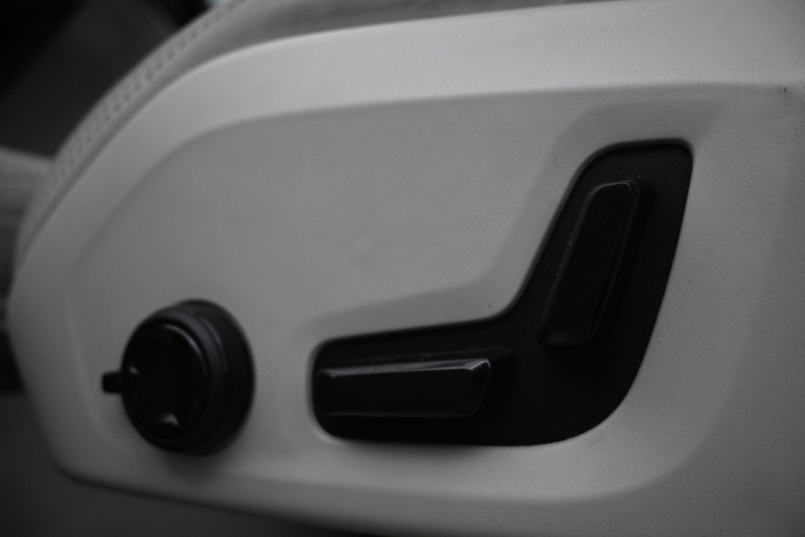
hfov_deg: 52.2
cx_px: 402
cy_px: 268
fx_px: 822
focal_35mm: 37
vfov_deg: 36.2
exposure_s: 1/40
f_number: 4.2
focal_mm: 24.5
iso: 1600
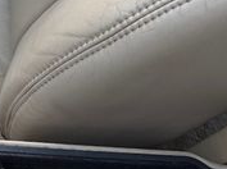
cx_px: -101
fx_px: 569
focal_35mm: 87
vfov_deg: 16.9
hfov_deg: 19.9
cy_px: 73
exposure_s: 1/121
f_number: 1.78
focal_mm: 6.76
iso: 160
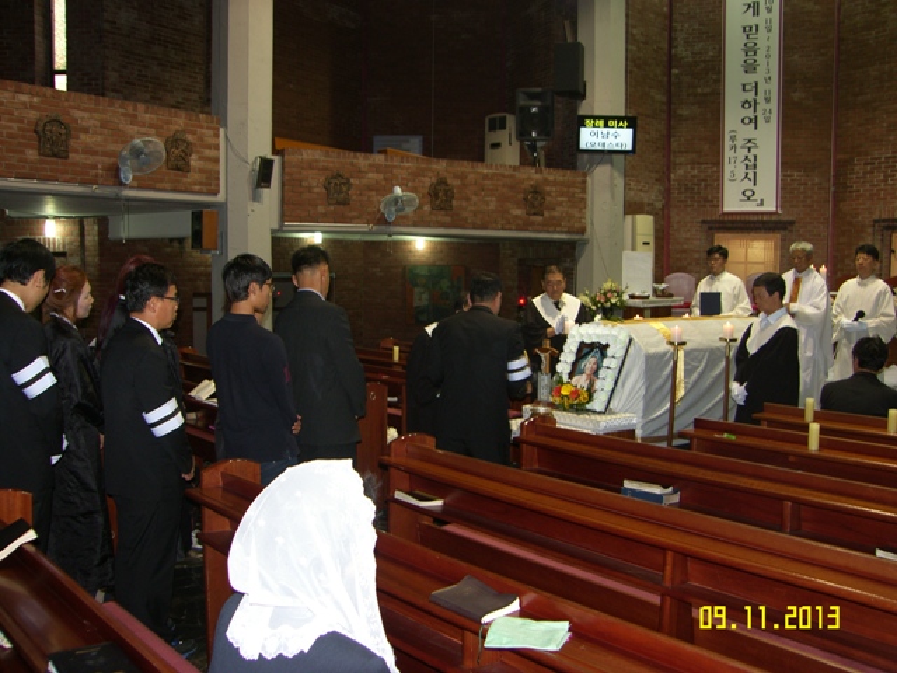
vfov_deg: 49.7
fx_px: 726
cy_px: 336
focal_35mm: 28
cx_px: 448
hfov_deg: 63.4
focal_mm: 7.4
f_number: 2.2
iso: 64
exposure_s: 1/30
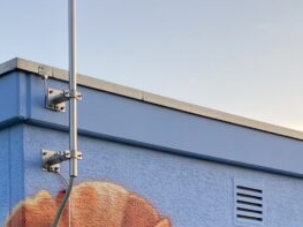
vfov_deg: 14.3
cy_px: 321
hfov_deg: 20.0
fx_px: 857
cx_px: 161
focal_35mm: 98
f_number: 1.8
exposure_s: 1/122
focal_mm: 4.25
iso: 40
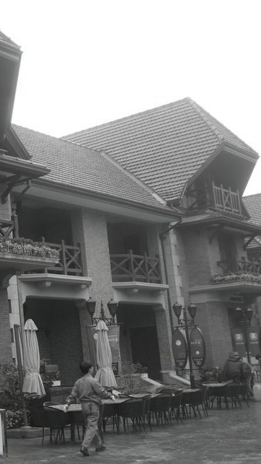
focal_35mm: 61
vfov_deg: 34.3
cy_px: 240
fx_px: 750
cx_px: -74
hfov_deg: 18.4
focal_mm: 18
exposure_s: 1/80
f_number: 4.1
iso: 100
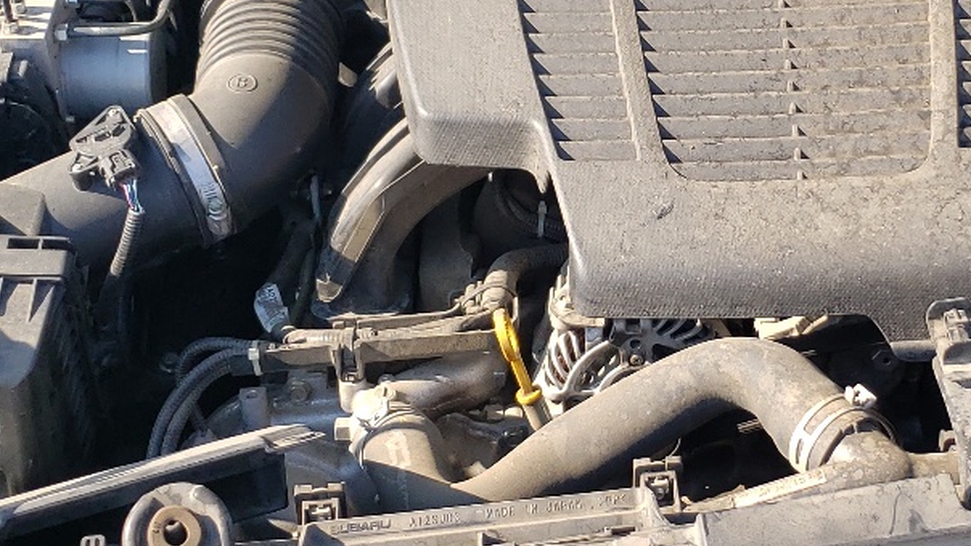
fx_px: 1931
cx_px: 743
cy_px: 161
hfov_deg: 27.8
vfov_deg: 16.1
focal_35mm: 75
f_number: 1.5
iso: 50
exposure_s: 1/833
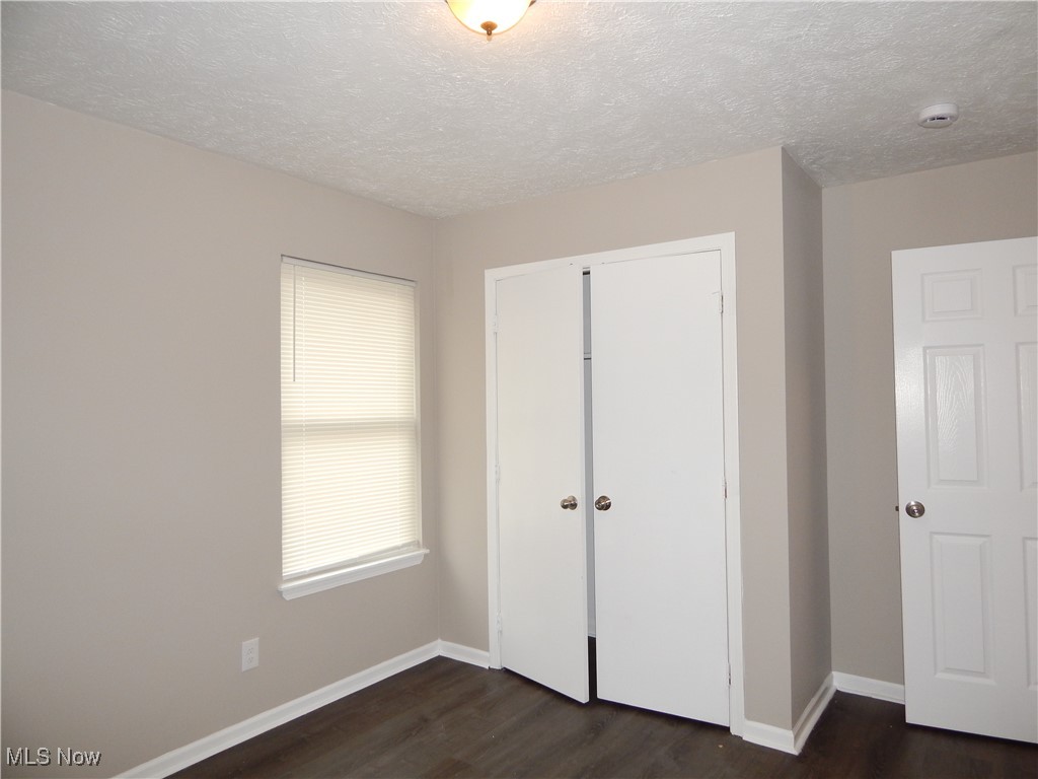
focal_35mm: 23
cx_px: 519
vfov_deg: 58.9
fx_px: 690
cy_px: 390
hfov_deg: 73.9
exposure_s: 1/30
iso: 200
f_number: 3
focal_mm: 4
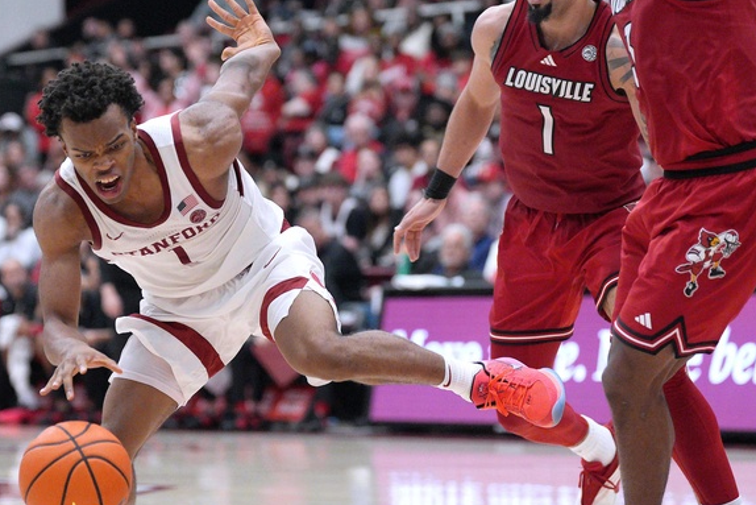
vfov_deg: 6.7
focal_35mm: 205
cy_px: 213
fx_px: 4306
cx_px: 325
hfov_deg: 10.0
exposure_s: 1/2000
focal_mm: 115
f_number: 2.8
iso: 5000
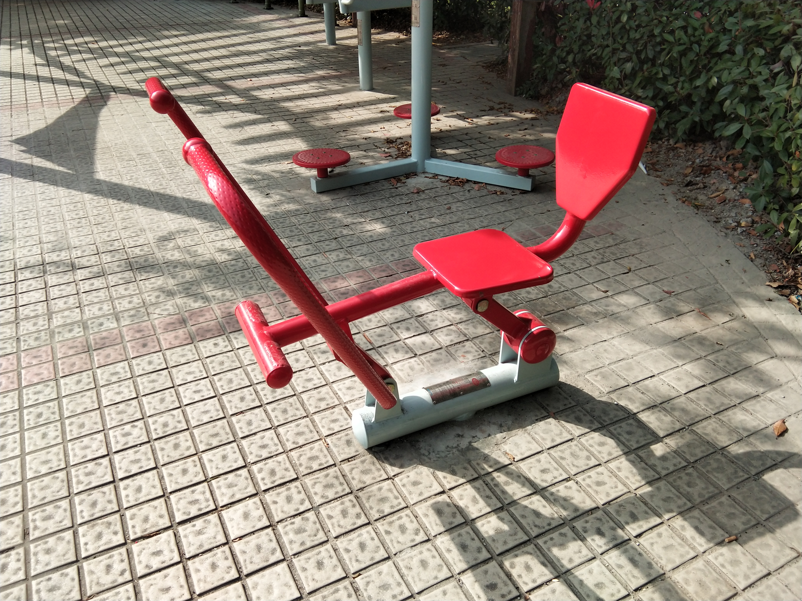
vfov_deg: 45.4
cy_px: 300
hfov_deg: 58.4
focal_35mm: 31
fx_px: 718
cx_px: 401
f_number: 2.2
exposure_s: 1/554
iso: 50
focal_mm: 3.69
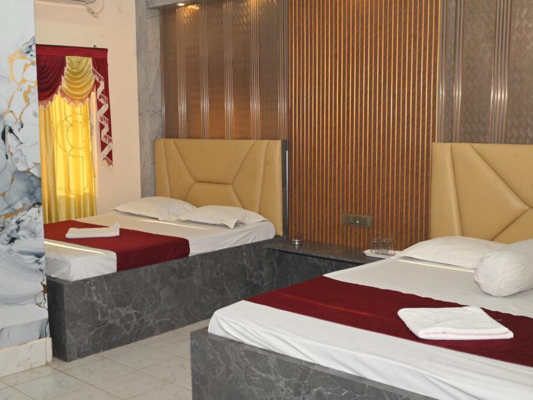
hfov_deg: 42.9
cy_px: 202
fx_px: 677
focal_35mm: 44
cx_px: 254
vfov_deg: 32.9
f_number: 10
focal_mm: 40
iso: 2500
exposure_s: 1/200
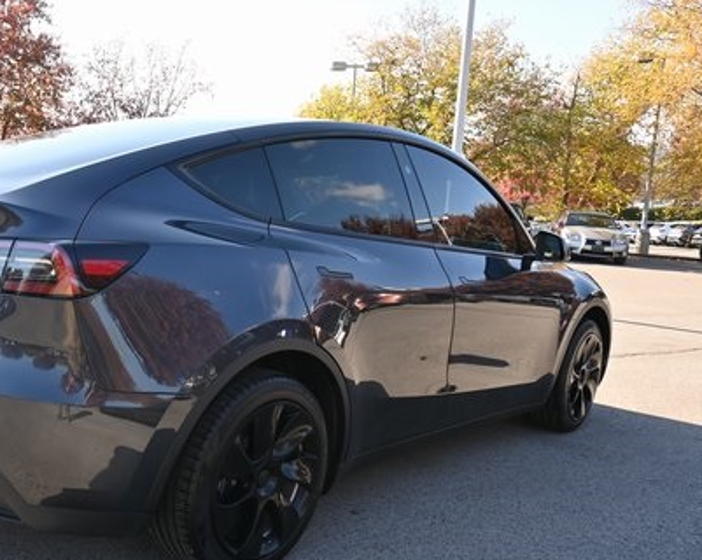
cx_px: 217
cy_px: 328
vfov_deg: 41.0
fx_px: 747
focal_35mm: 36
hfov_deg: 49.2
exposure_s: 1/250
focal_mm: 16
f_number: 5.6
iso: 200
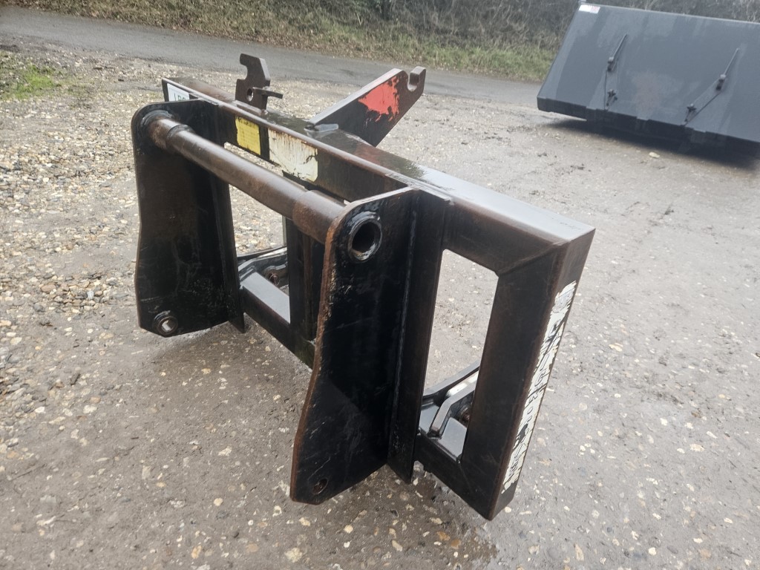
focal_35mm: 23
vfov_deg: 58.9
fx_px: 505
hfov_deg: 73.9
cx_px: 380
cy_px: 285
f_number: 1.8
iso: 160
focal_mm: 5.4
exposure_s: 1/129
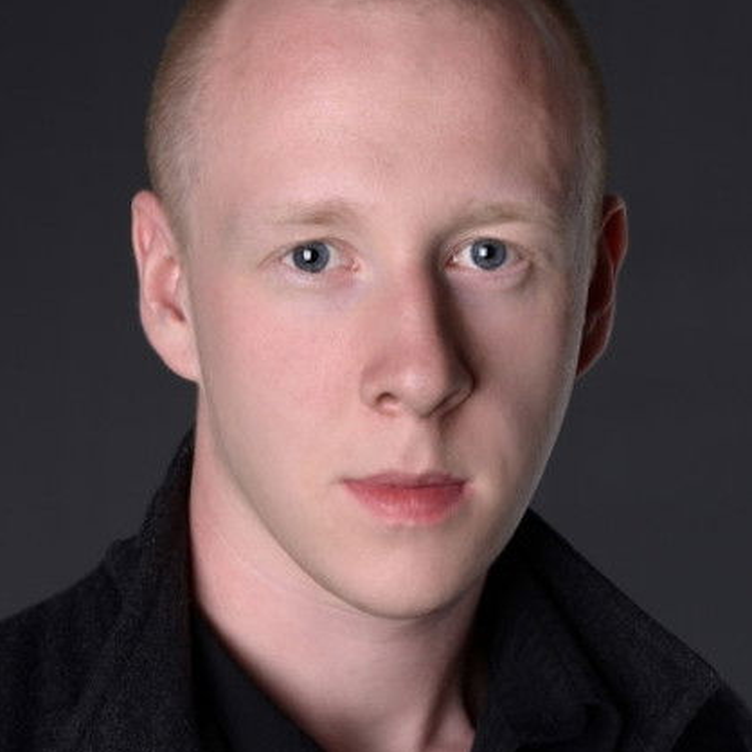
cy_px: 453
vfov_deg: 19.3
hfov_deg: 19.3
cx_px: 377
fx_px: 2212
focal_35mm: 90
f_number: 11
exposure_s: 1/180
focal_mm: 70
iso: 160
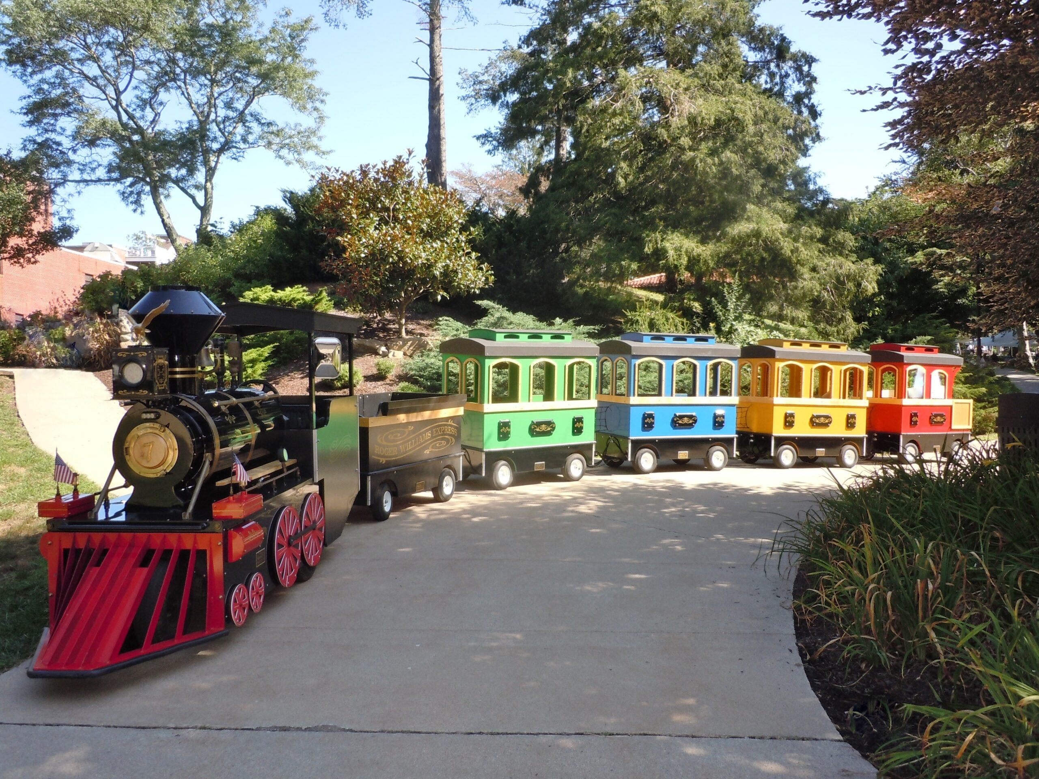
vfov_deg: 49.7
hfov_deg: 63.4
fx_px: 840
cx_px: 520
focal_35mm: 28
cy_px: 390
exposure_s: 1/200
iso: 100
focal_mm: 5
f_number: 3.7
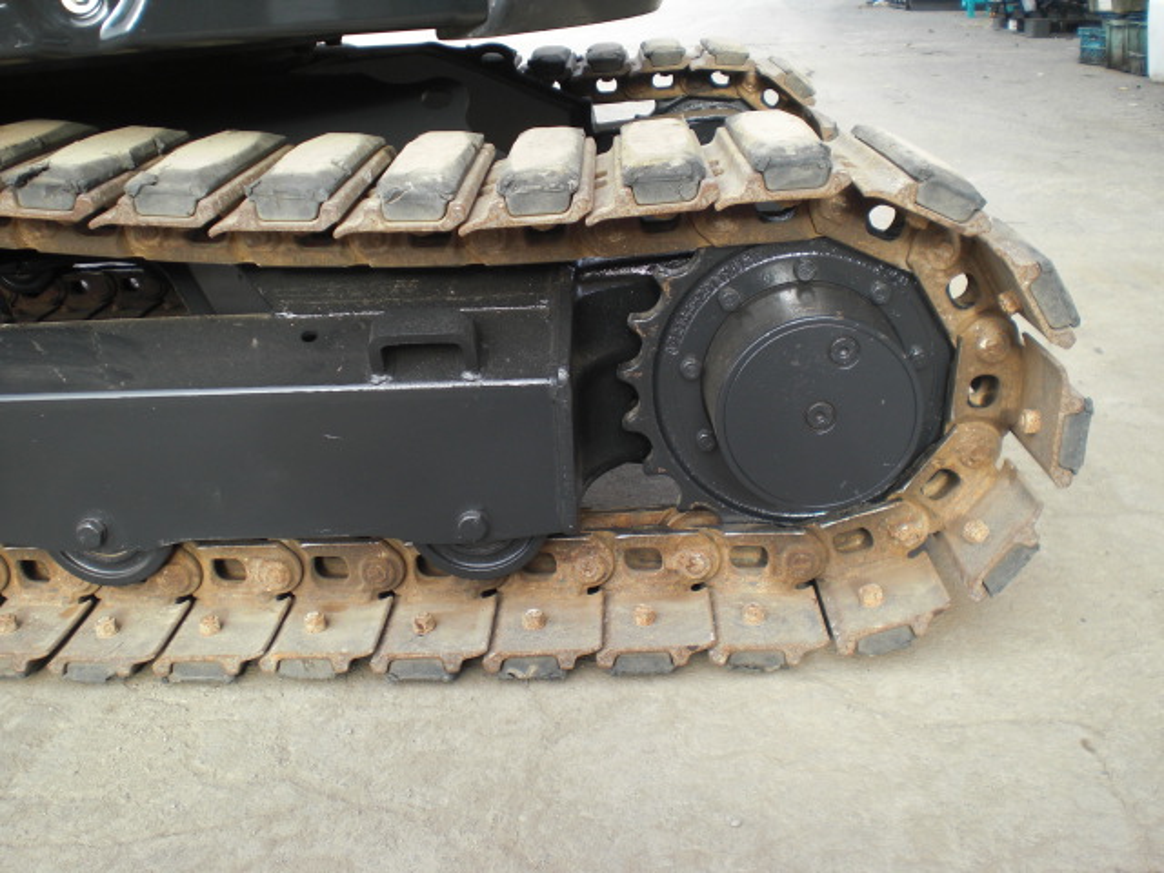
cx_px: 582
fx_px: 1278
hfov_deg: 49.0
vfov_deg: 37.7
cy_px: 436
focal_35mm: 38
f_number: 3.1
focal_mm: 6.3
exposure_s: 1/100
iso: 64
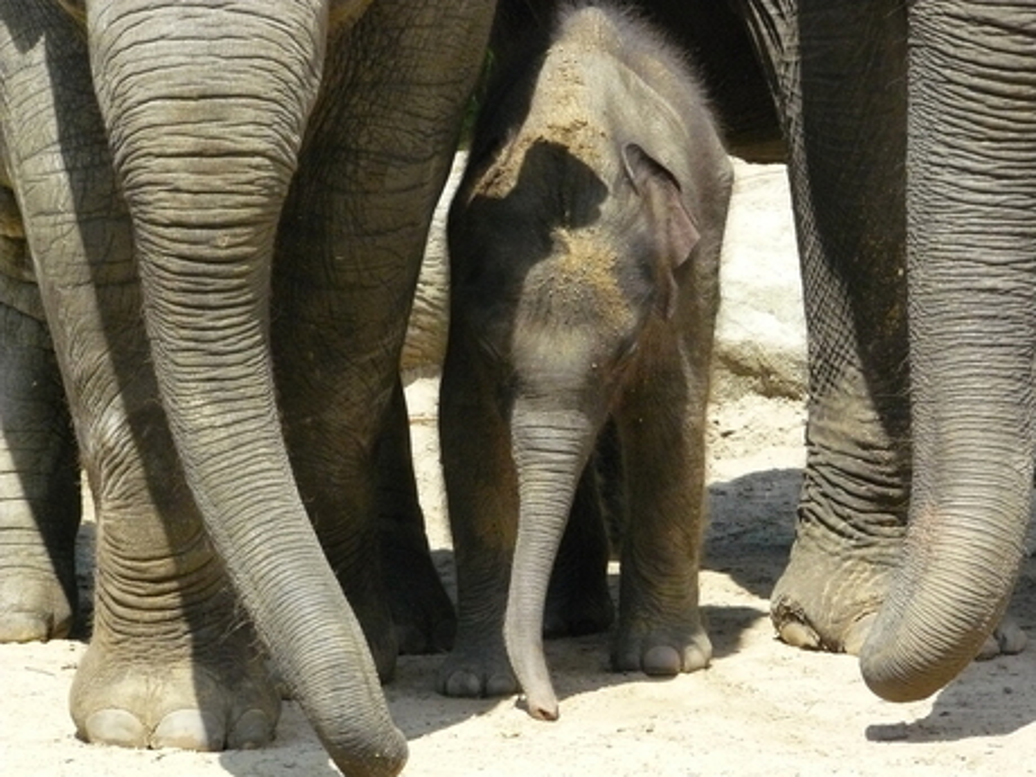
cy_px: 388
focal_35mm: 198
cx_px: 518
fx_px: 5926
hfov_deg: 10.0
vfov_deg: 7.5
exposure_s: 1/400
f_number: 7.1
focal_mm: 32.9
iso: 400
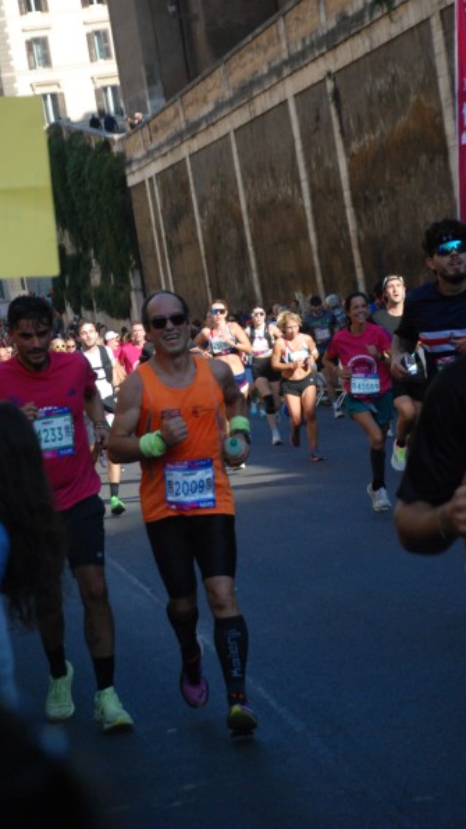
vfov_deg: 19.3
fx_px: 2440
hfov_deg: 10.9
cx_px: 223
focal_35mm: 111
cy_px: 416
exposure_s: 1/1250
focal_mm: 70
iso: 1000
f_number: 5.6
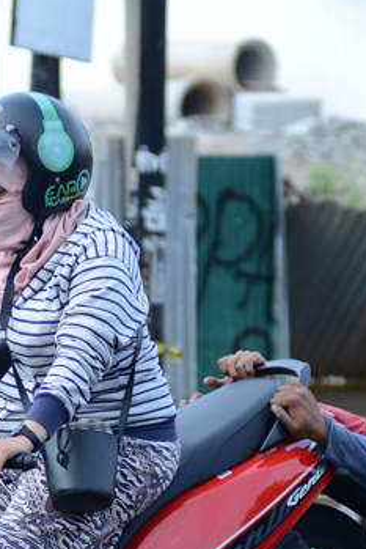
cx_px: -17
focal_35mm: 235
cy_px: 519
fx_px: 3580
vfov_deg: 8.7
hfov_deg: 5.8
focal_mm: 80
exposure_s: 1/500
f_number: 2.8
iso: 100
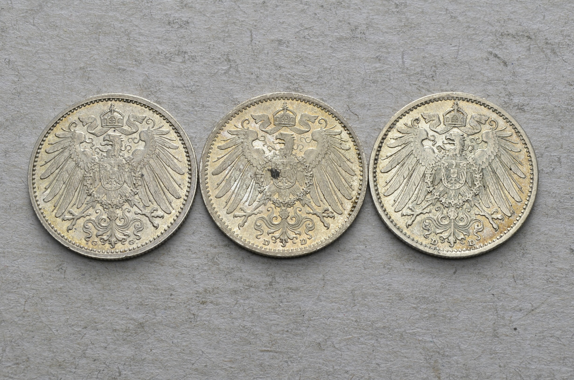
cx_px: 287
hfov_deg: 24.7
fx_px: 1313
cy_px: 190
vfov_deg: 16.5
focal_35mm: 82
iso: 400
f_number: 14
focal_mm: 55
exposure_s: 1/250
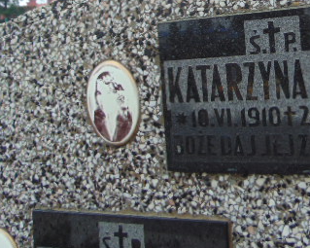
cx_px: 237
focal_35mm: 49
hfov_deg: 37.0
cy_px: 40
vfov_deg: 29.9
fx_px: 449
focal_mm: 4.5
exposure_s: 1/125
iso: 80
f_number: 3
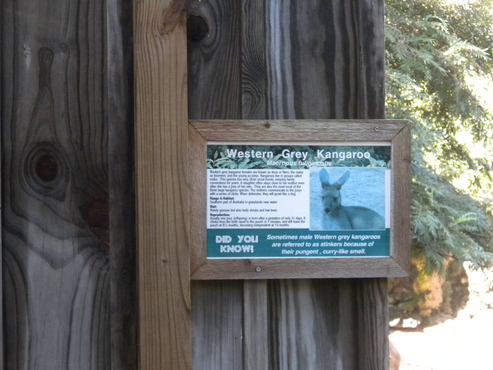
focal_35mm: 85
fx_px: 1211
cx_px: 246
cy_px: 185
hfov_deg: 23.0
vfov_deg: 17.4
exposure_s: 1/56.5
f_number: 5.1
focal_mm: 15
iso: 400
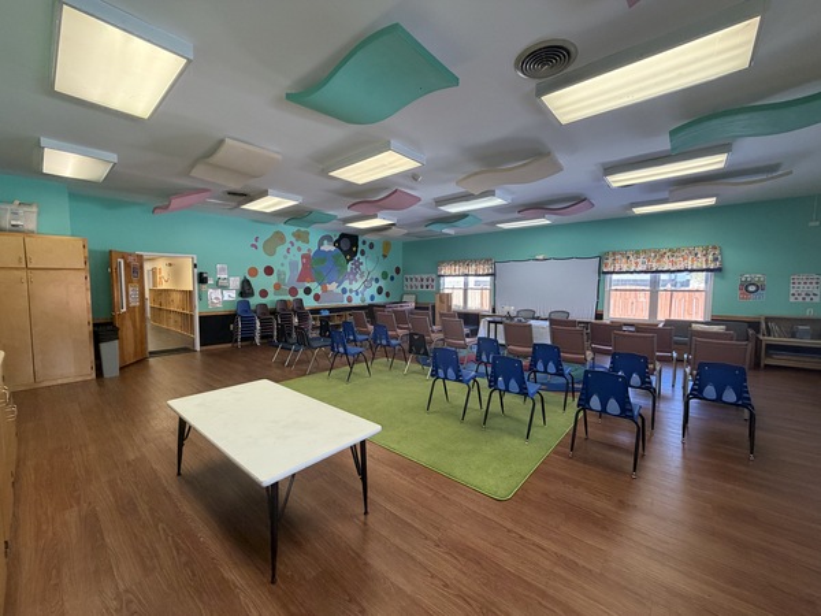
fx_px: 332
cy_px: 308
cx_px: 410
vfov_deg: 85.7
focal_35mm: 14
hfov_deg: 102.1
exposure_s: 1/120
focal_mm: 2.22
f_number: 2.2
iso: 250
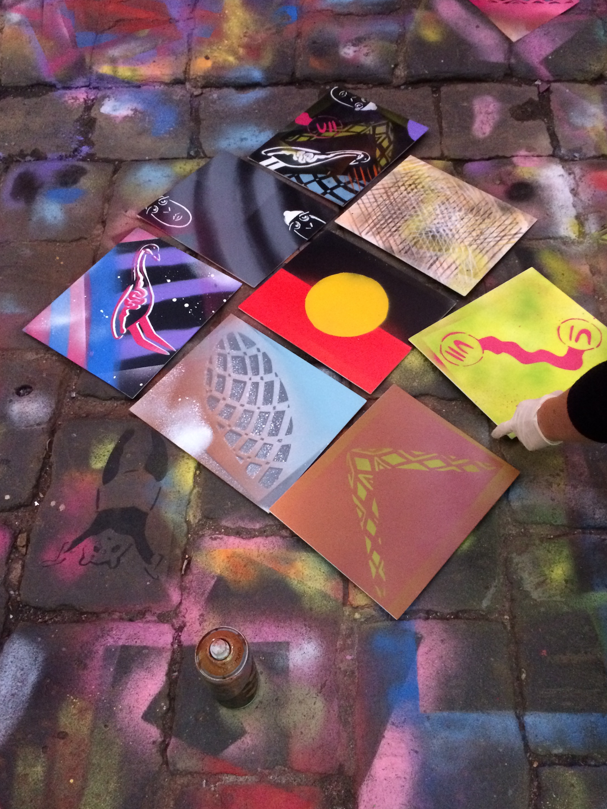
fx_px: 748
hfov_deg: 44.1
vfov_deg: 56.8
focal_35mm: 32
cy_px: 397
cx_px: 327
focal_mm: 4.15
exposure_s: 1/17
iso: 400
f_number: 2.2
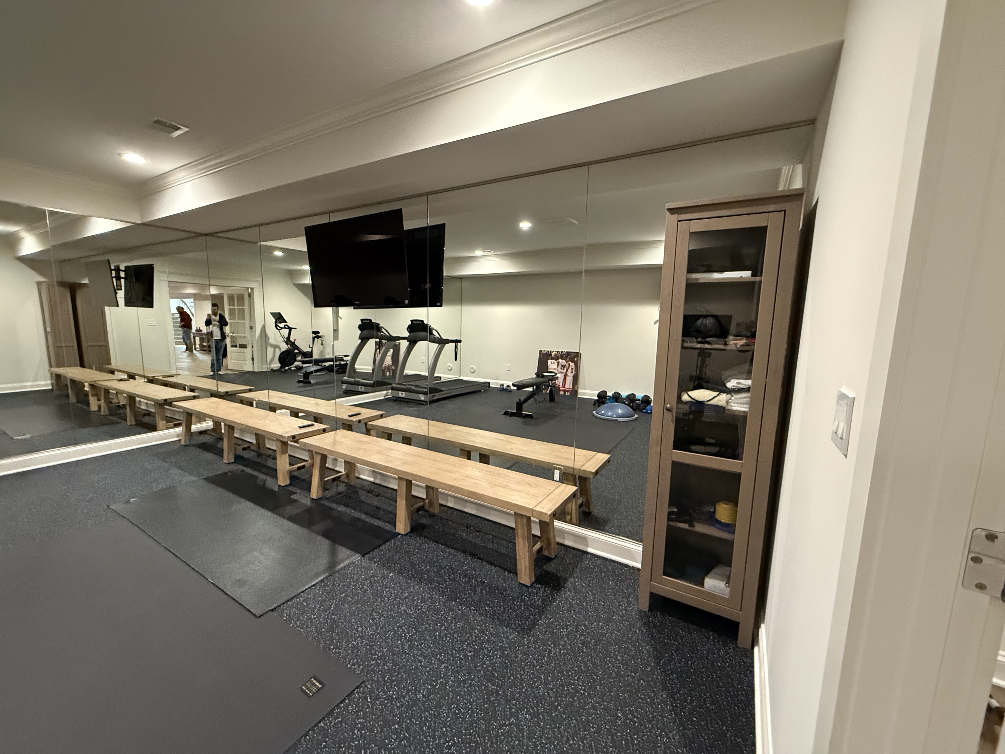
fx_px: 406
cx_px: 502
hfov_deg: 102.1
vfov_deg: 85.7
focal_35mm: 14
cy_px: 377
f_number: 2.2
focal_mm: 2.22
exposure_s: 1/59
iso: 800
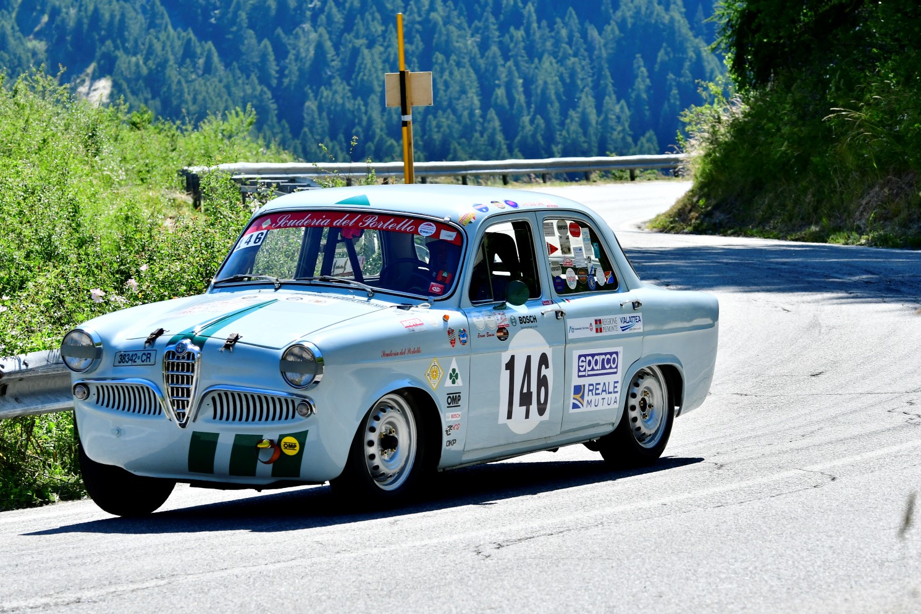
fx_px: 4170
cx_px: 443
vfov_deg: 8.4
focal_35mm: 163
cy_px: 303
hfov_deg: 12.6
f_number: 6.3
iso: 400
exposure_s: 1/1250
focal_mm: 100
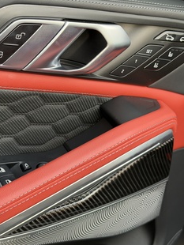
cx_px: 53
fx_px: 460
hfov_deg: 22.5
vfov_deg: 29.8
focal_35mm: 65
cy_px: 122
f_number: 1.78
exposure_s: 1/60
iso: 100
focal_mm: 6.76
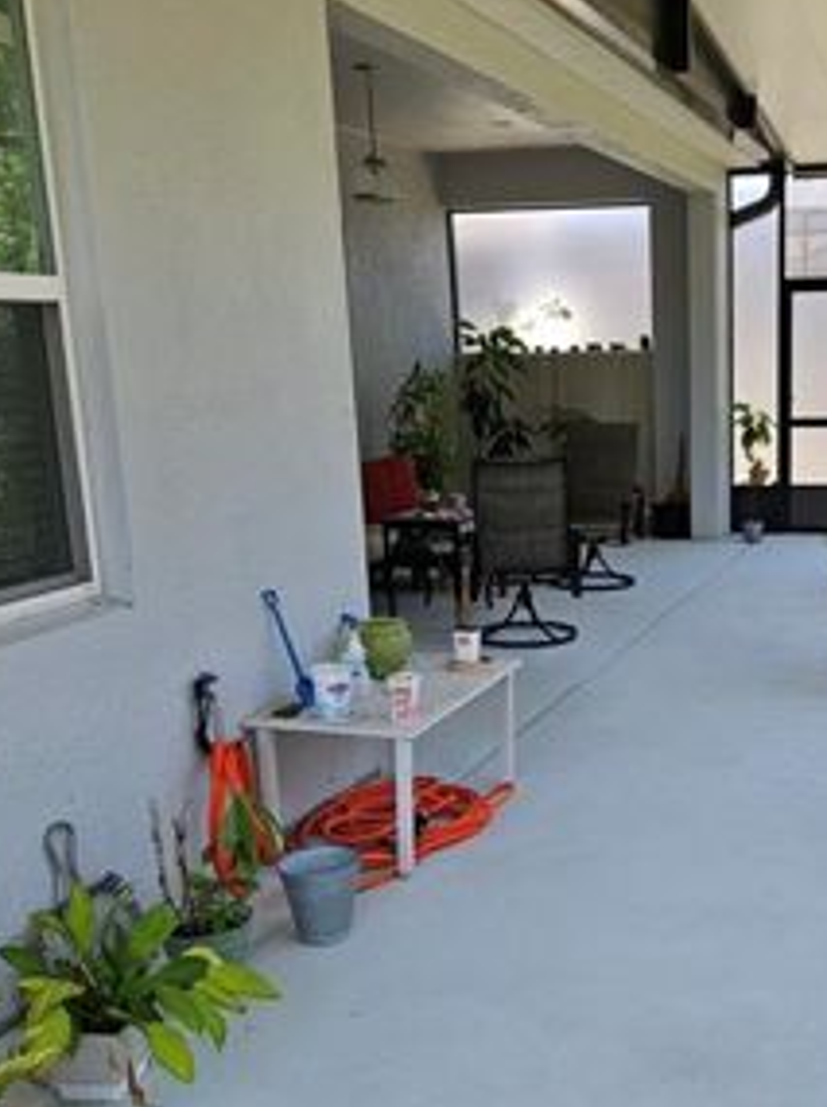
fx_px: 1373
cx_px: 658
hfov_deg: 32.6
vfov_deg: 43.6
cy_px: 688
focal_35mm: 43
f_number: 1.8
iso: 50
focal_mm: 5.4
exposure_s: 1/207
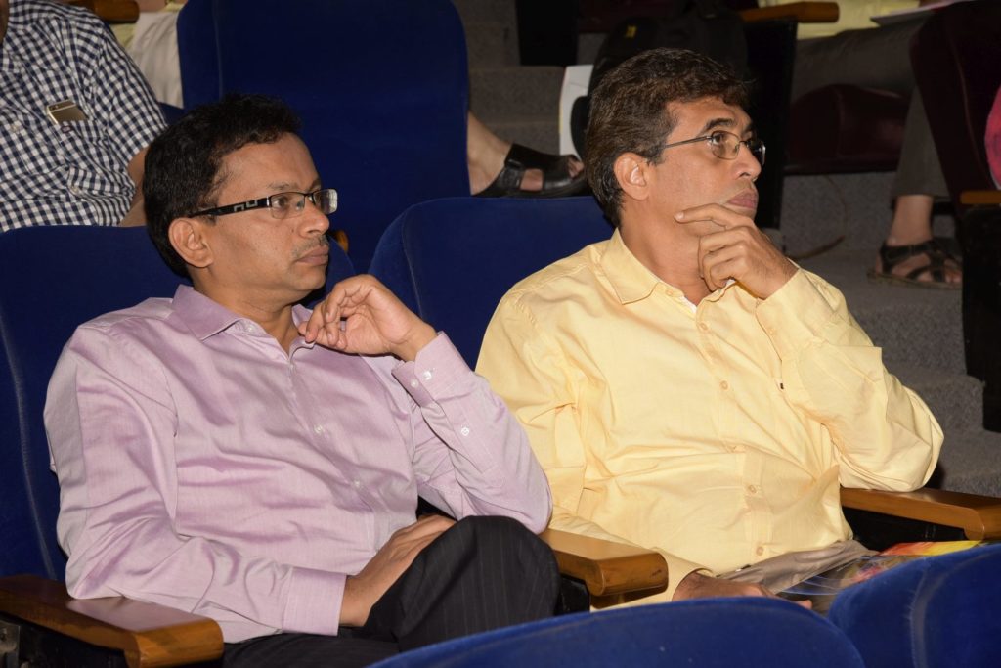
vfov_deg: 16.1
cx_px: 500
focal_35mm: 85
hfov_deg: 23.9
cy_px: 334
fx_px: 2364
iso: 800
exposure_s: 1/125
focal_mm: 85
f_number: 8
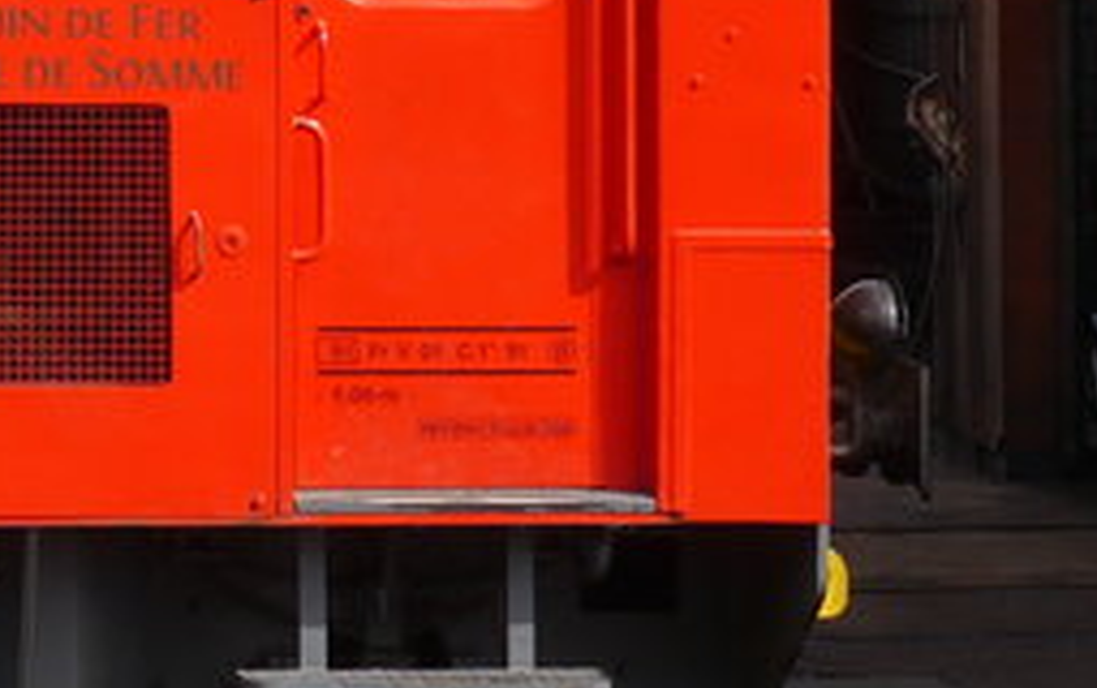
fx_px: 7153
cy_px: 13
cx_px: -95
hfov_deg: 8.7
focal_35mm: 239
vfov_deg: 5.5
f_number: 5.6
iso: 160
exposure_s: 1/500
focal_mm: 24
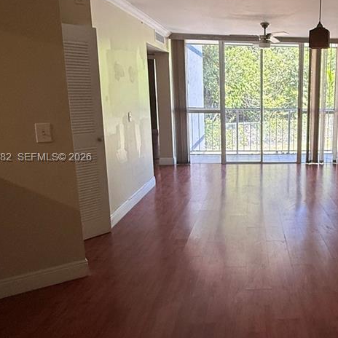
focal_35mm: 32
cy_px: 158
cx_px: 285
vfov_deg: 51.1
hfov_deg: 47.4
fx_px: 354
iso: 200
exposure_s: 1/99
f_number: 2.2
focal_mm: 2.22
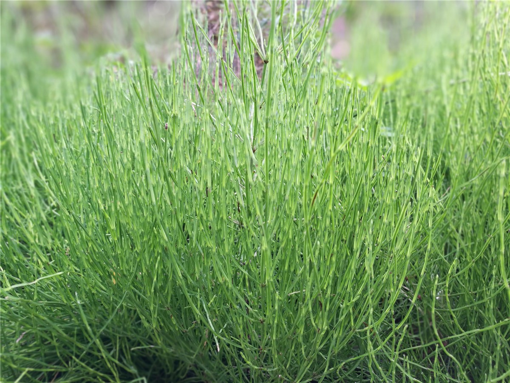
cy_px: 192
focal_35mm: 27
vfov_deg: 51.4
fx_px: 398
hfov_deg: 65.3
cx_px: 255
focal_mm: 4.5
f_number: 4
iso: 50
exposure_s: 1/50
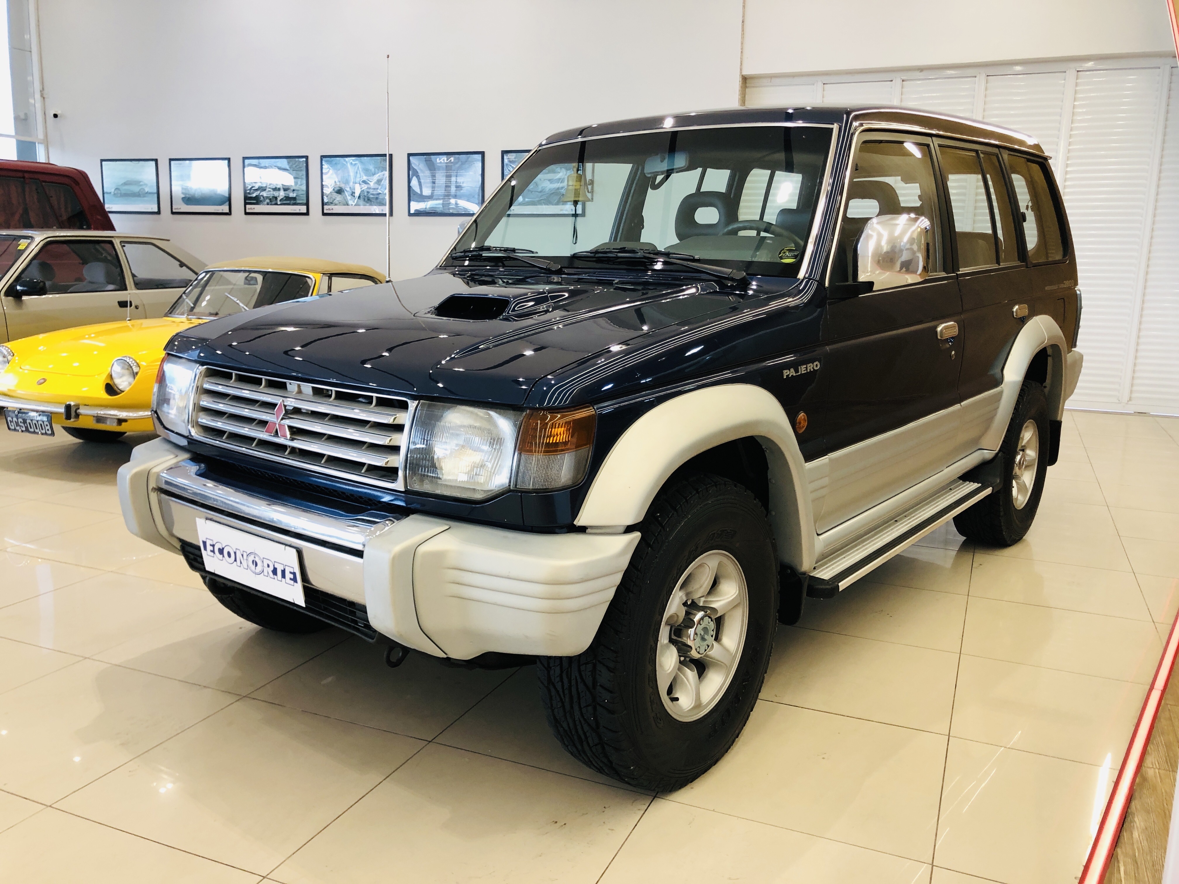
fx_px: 954
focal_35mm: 28
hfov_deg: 63.4
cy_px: 442
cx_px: 590
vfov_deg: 49.7
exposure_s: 1/20
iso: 40
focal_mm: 3.99
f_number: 1.8
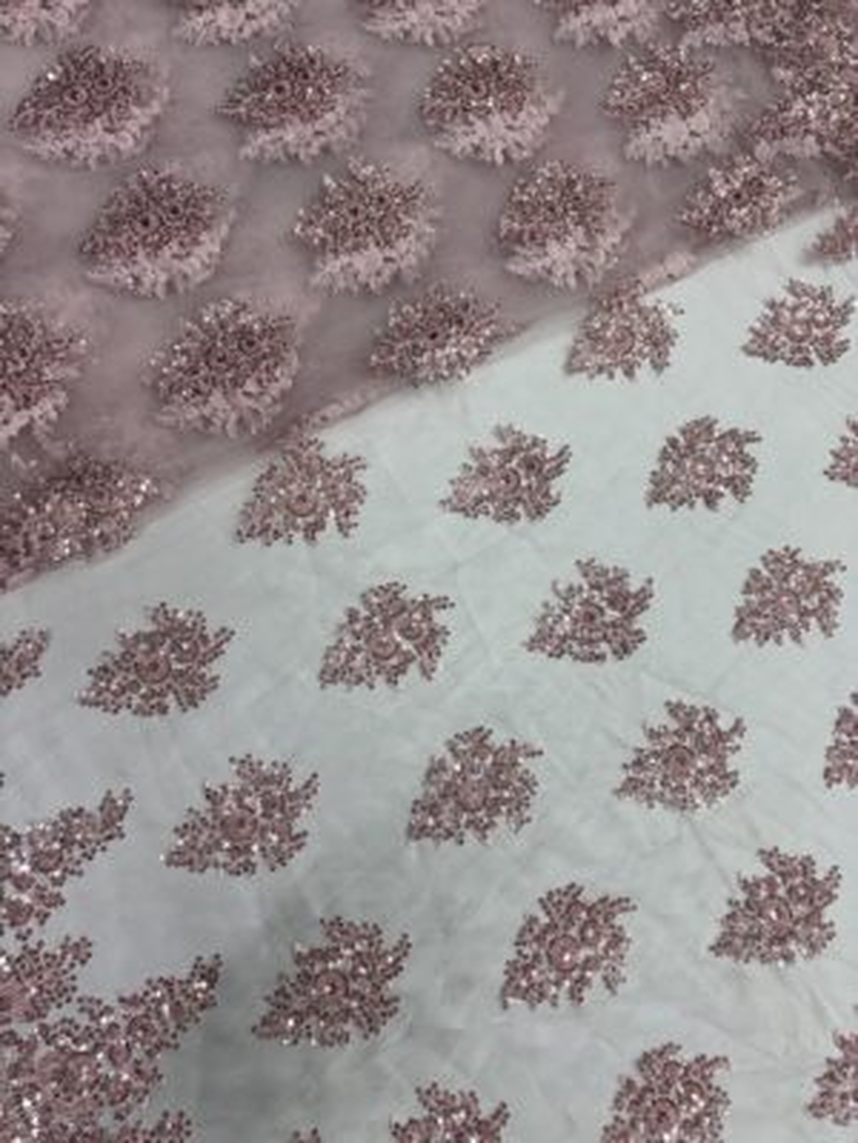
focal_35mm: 26
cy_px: 572
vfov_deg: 67.3
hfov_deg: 53.1
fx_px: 859
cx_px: 429
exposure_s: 1/100
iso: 40
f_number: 1.6
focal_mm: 5.96
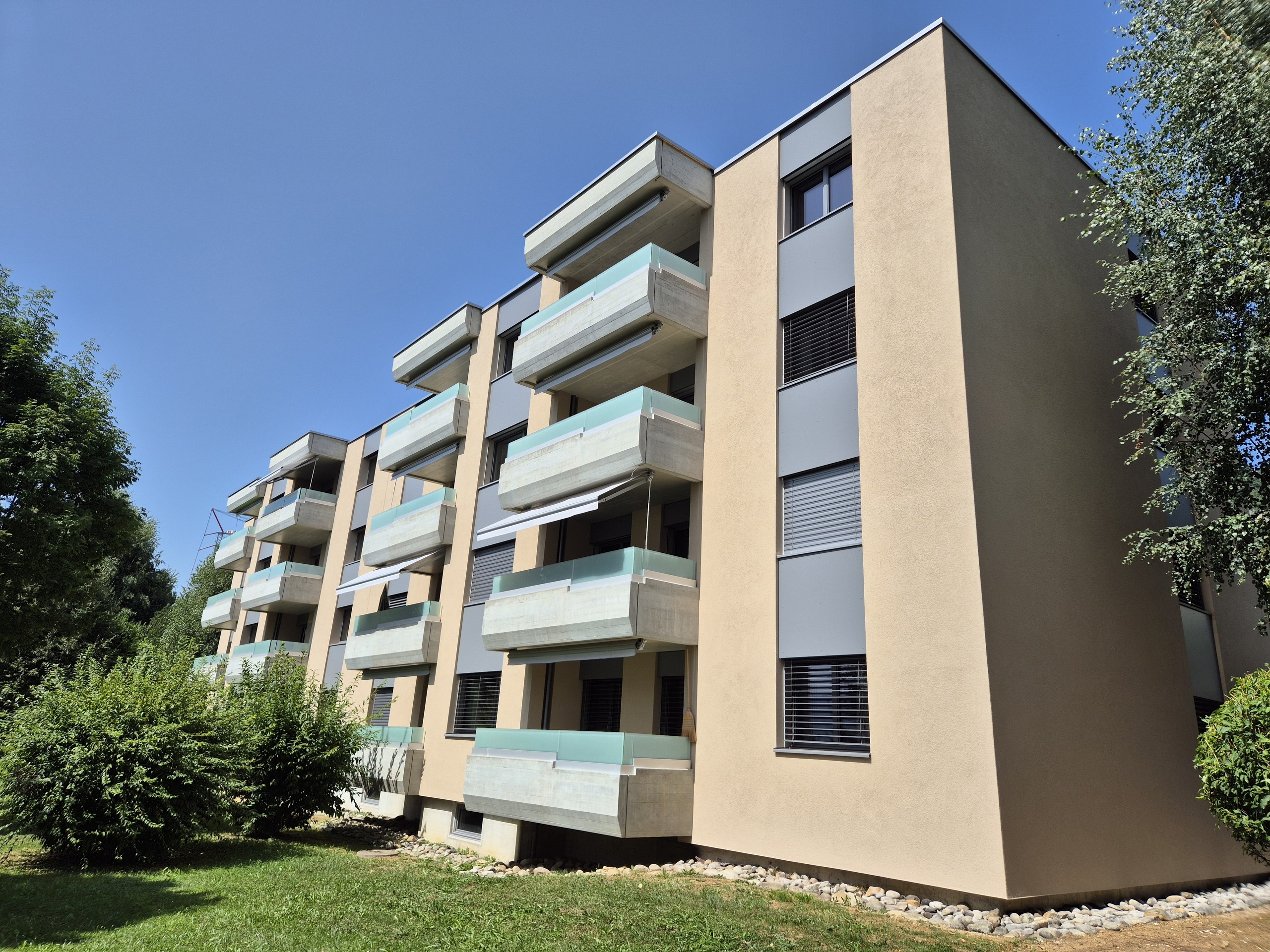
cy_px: 476
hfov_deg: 73.9
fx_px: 844
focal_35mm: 23
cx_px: 635
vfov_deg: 58.9
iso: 25
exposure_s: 1/2128
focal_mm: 5.4
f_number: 1.8
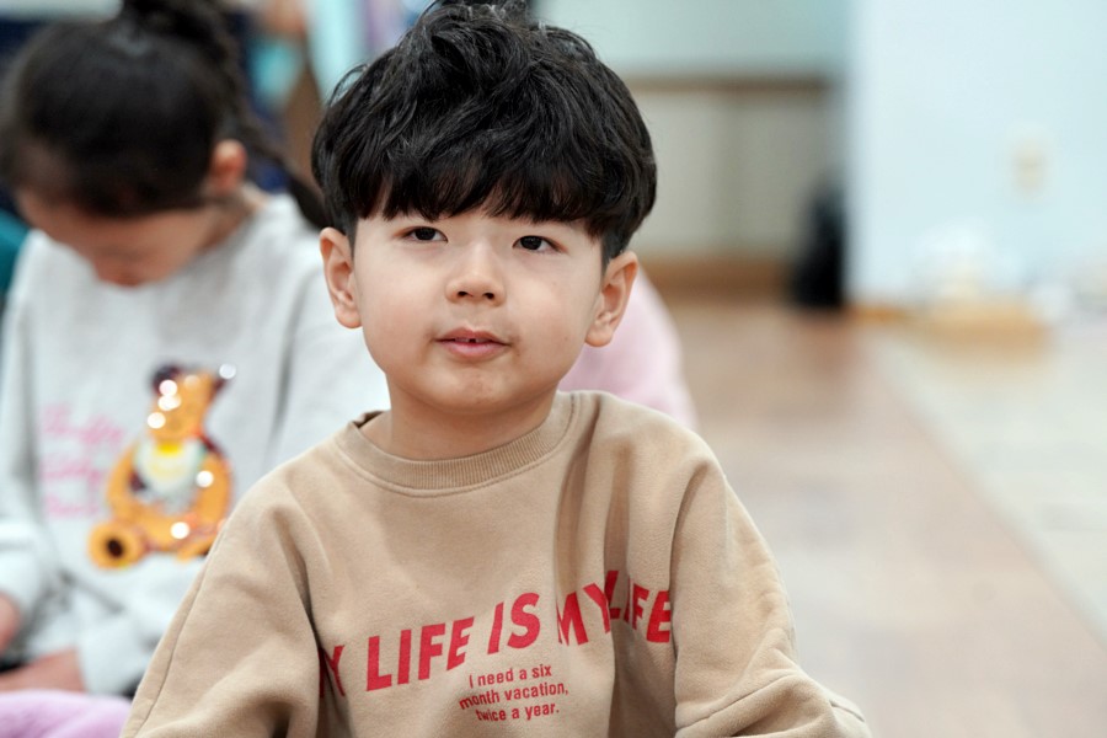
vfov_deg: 12.6
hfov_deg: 18.8
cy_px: 369
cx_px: 554
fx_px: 3351
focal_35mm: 109
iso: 2000
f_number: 4
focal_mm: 109
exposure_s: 1/160
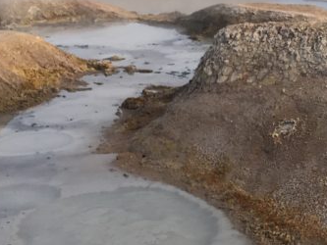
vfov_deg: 17.2
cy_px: 121
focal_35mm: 86
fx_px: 813
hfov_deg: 21.5
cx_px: 363
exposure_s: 1/348
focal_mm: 3.99
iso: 20
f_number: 1.8
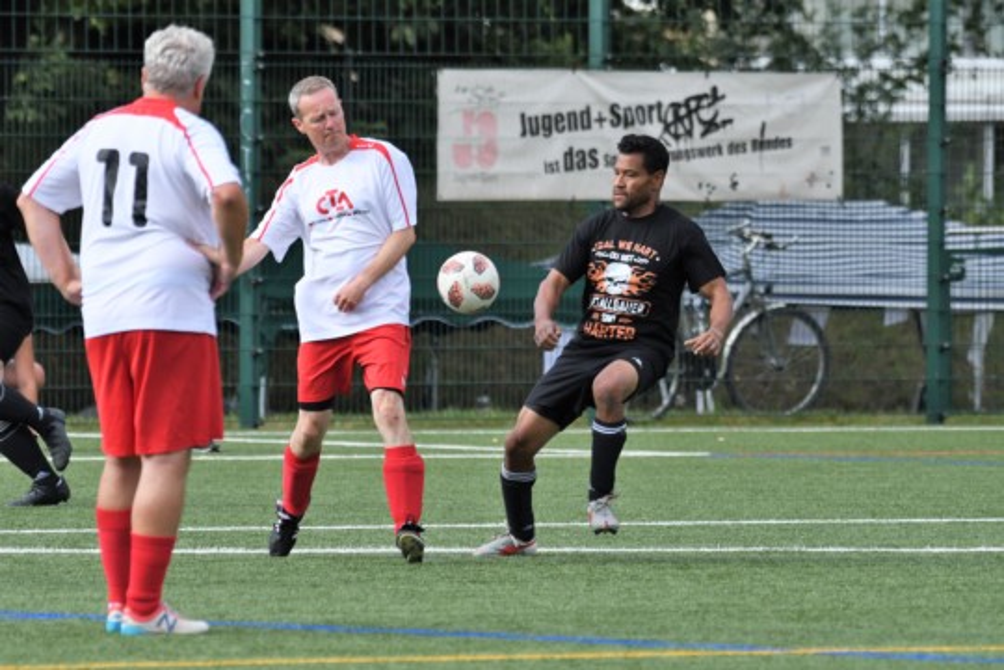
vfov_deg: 3.1
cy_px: 335
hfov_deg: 4.6
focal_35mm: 450
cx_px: 502
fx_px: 12549
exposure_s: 1/3200
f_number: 5.6
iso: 1000
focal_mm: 300
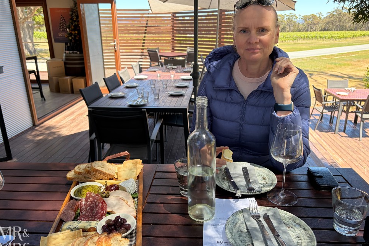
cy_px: 124
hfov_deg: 65.5
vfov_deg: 46.4
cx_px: 189
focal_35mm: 28
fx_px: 287
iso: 50
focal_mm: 5.96
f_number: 1.6
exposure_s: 1/339
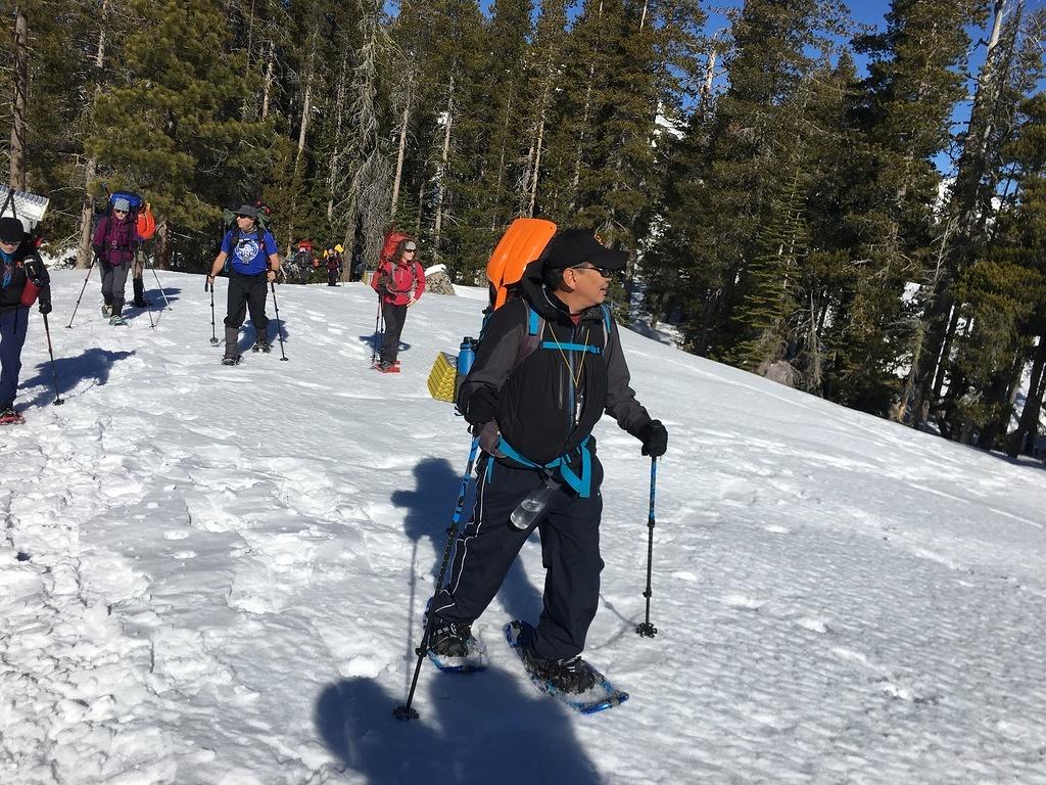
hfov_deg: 61.7
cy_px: 392
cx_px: 523
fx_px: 876
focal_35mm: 29
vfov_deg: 48.2
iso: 25
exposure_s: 1/3663
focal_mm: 4.15
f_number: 2.2
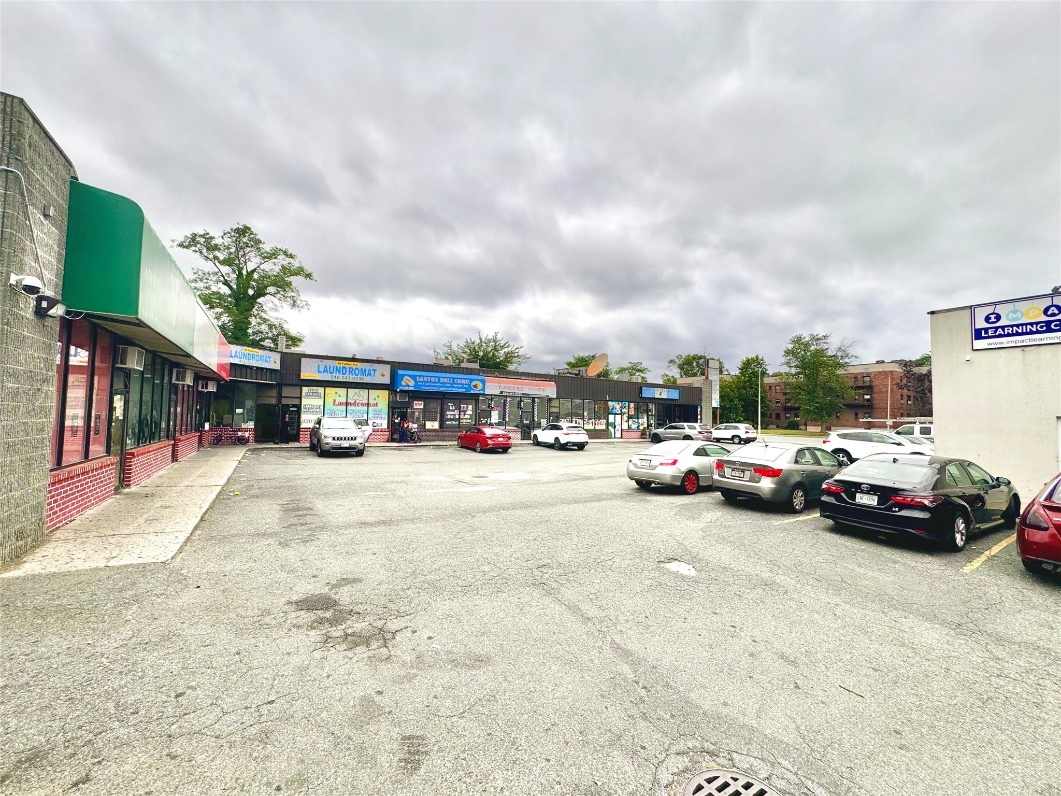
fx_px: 429
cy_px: 398
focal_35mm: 14
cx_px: 530
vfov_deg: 85.7
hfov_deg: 102.1
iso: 50
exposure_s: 1/3906
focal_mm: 2.22
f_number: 2.2
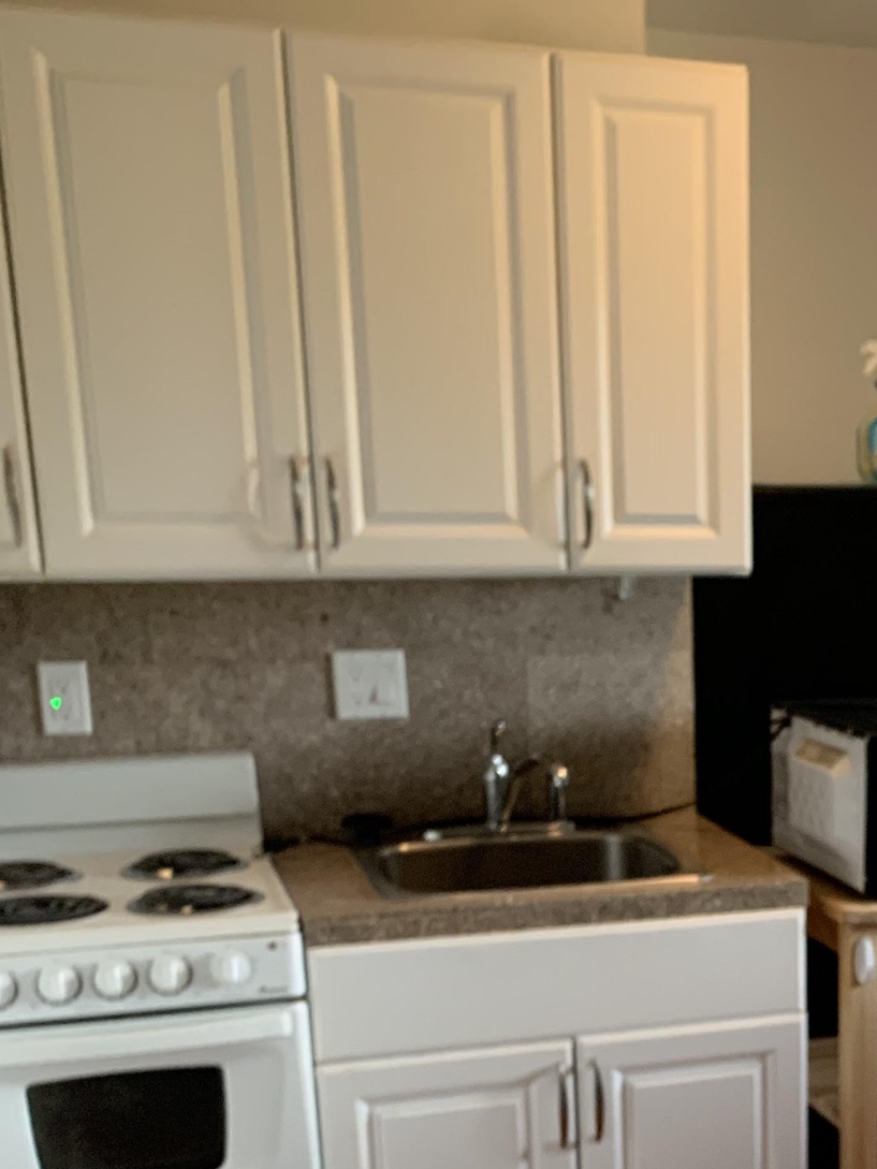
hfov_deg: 25.1
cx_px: 905
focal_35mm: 55
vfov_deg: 33.5
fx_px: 1858
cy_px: 992
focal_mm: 4.25
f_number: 1.8
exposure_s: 1/121
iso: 100
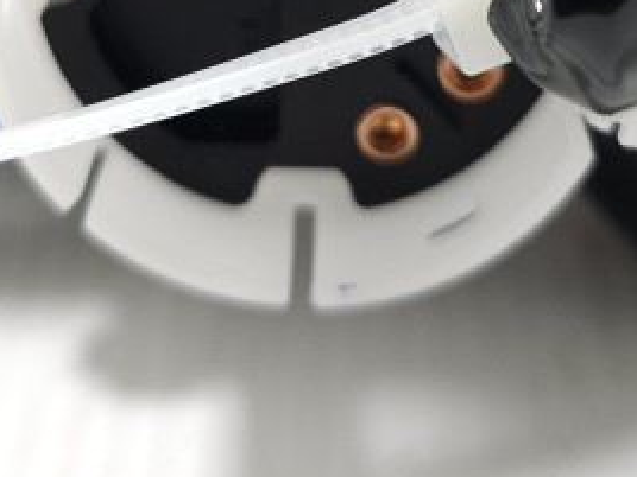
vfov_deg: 15.9
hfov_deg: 22.3
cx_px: 318
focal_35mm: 88
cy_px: -140
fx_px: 1619
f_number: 1.7
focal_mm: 6.3
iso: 100
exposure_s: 1/126
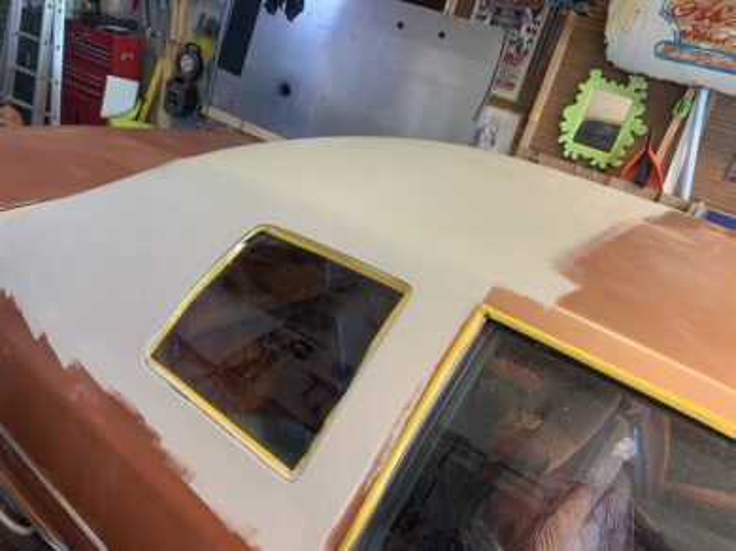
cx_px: 368
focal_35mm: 26
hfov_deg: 67.3
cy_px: 276
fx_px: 552
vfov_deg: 53.0
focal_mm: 4.25
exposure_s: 1/50
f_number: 1.8
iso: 125
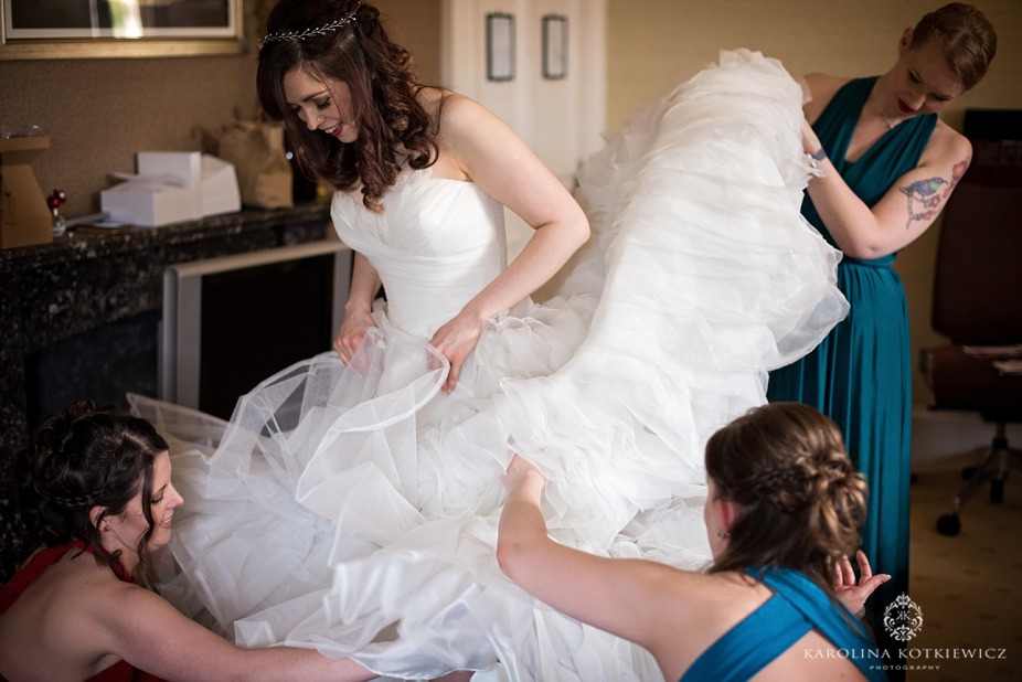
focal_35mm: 50
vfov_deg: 27.0
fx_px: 1420
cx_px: 511
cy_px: 341
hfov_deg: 39.6
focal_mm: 50
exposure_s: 1/400
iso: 1600
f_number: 2.2
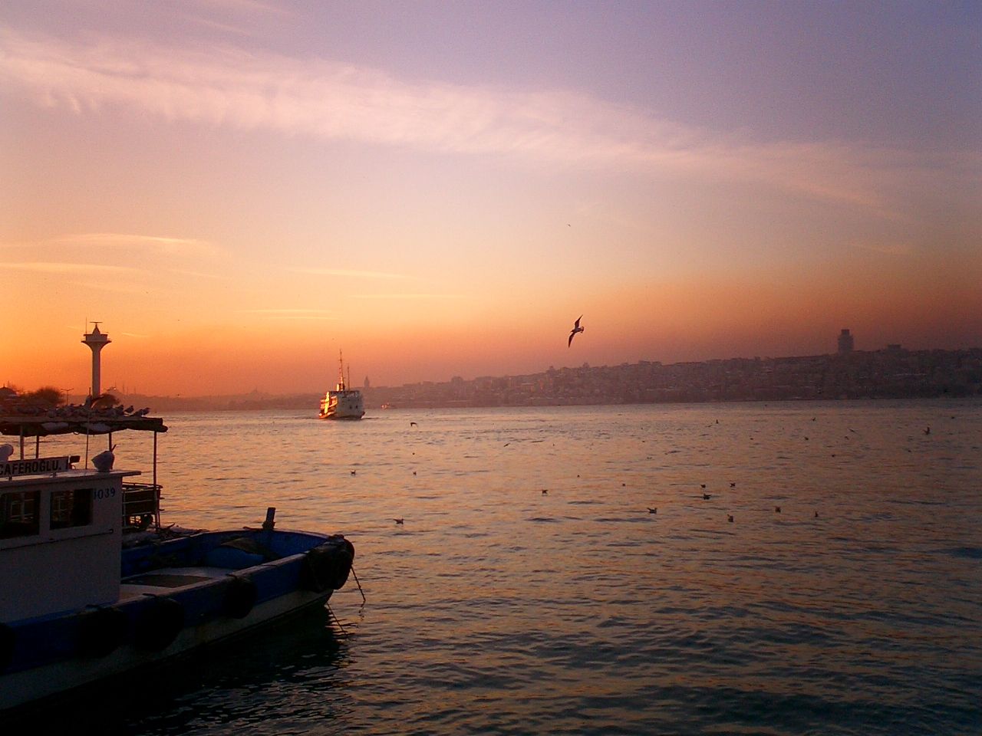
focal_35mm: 37
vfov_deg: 38.7
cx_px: 491
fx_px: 1050
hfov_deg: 50.1
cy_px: 368
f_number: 3.5
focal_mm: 5.6
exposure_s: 1/500
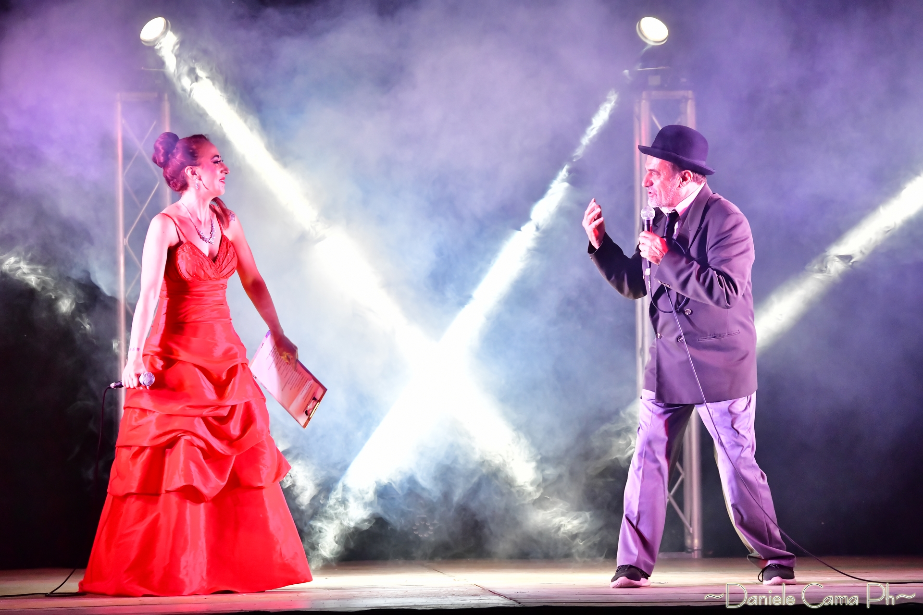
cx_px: 462
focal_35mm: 170
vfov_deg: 8.1
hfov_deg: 12.1
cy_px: 308
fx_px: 4358
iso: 5000
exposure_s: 1/320
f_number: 6.3
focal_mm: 170
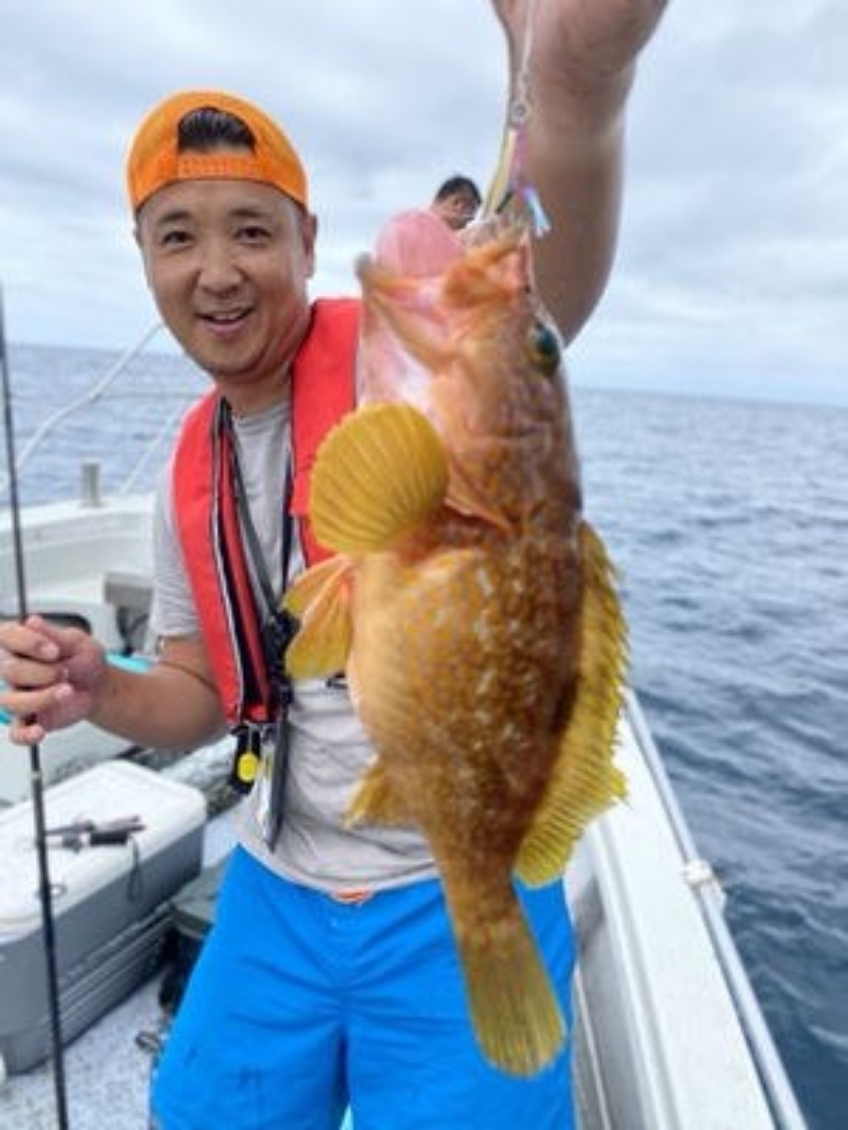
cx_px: 424
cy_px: 565
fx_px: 849
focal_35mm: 26
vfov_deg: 67.3
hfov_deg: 53.1
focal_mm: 4.25
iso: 32
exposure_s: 1/1808
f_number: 1.8
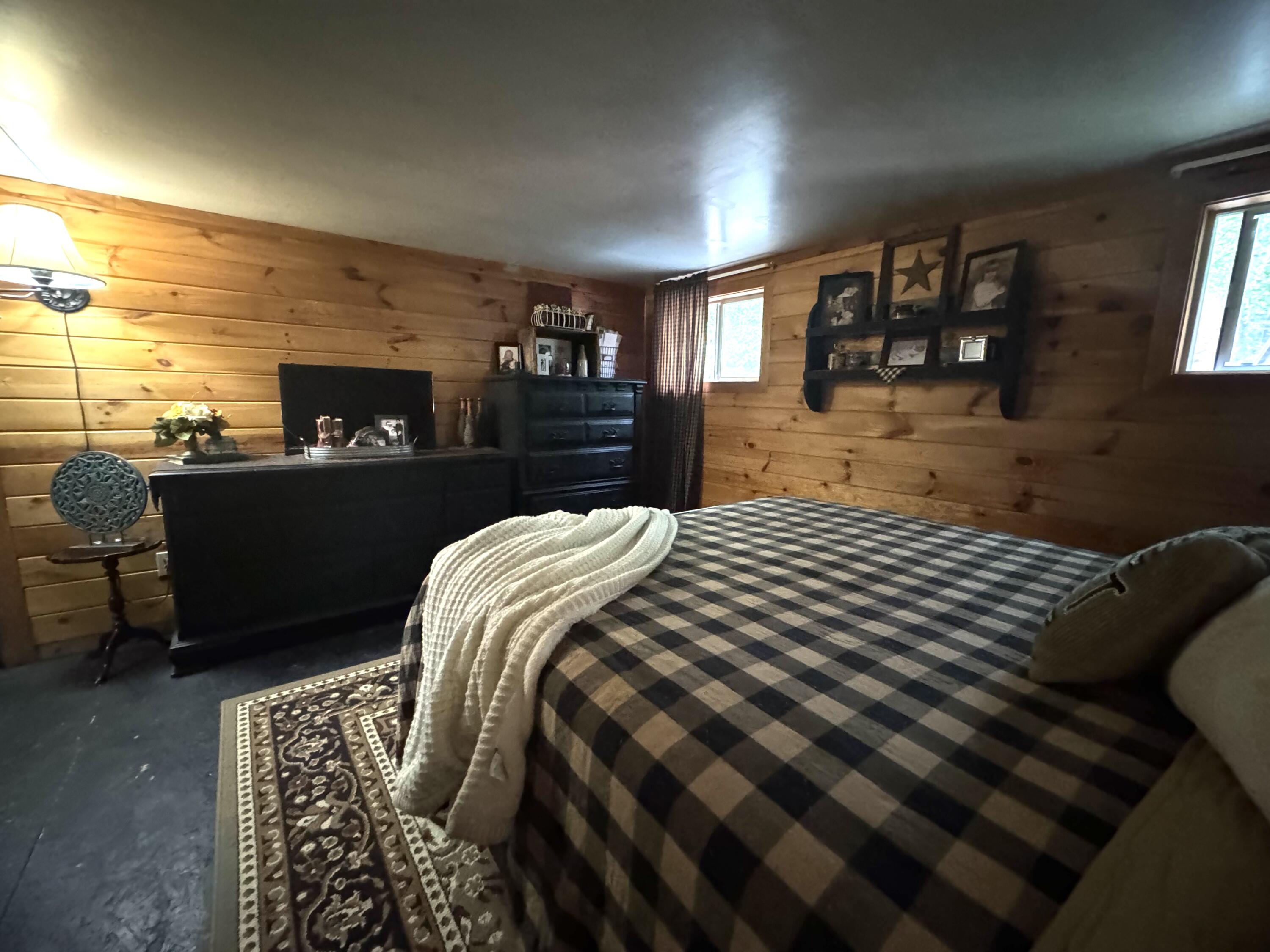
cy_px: 476
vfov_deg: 85.7
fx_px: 514
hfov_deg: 102.1
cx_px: 635
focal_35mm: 14
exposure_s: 1/30
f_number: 2.2
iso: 1600
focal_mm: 2.22
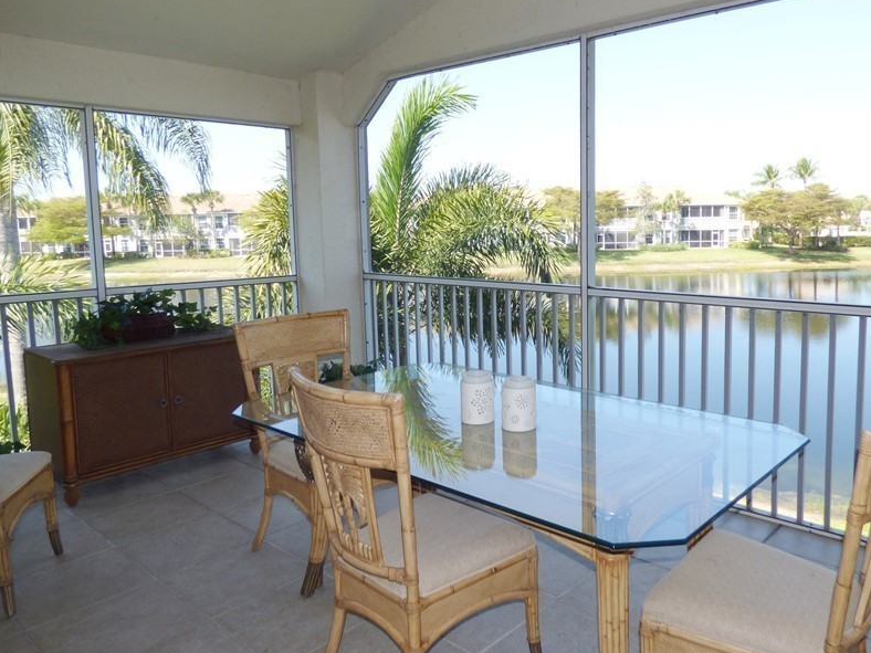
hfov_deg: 66.7
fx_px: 654
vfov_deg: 52.9
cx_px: 521
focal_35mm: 26
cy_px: 286
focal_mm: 3.58
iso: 100
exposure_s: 1/320
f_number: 2.8
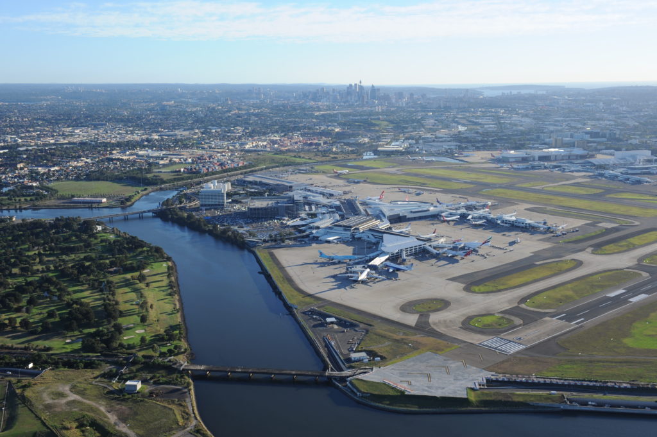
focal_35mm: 40
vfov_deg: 33.3
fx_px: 729
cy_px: 218
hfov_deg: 48.5
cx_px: 328
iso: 320
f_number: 6.3
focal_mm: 40
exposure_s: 1/800
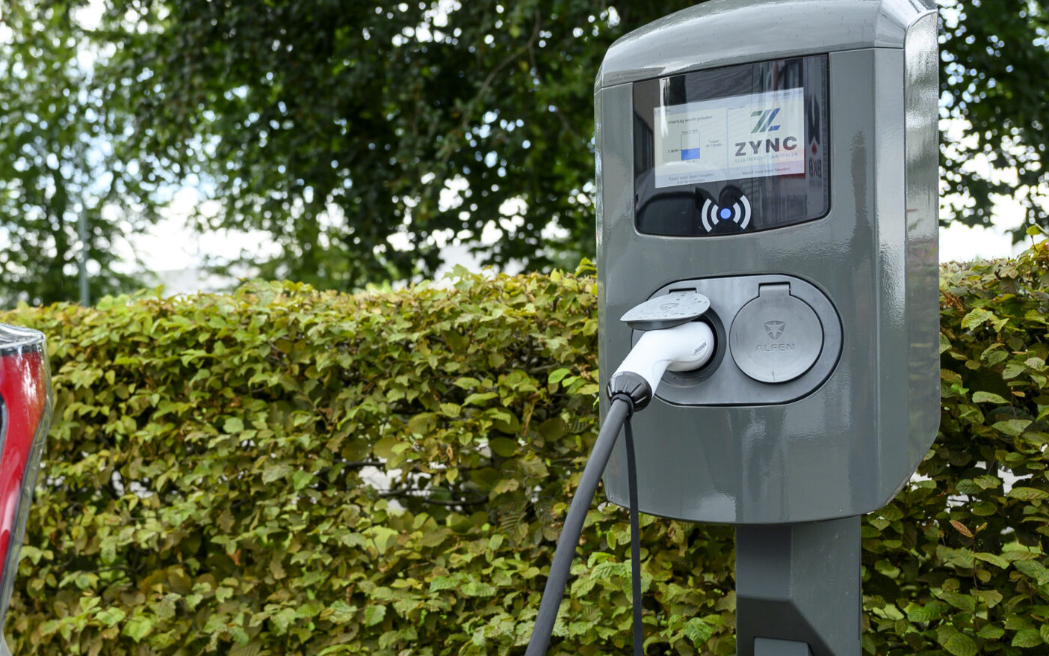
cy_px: 436
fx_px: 1486
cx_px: 240
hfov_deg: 37.7
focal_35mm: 52
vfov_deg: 24.7
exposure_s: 1/320
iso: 200
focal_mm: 28
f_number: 3.5
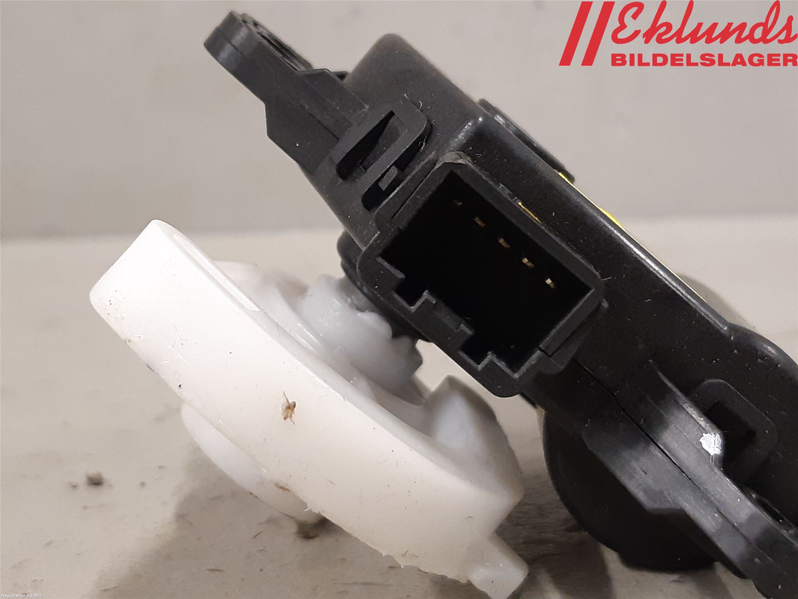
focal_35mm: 26
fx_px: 599
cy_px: 300
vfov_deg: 53.1
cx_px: 399
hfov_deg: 67.3
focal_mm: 3.93
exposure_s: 1/50
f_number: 1.7
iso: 200
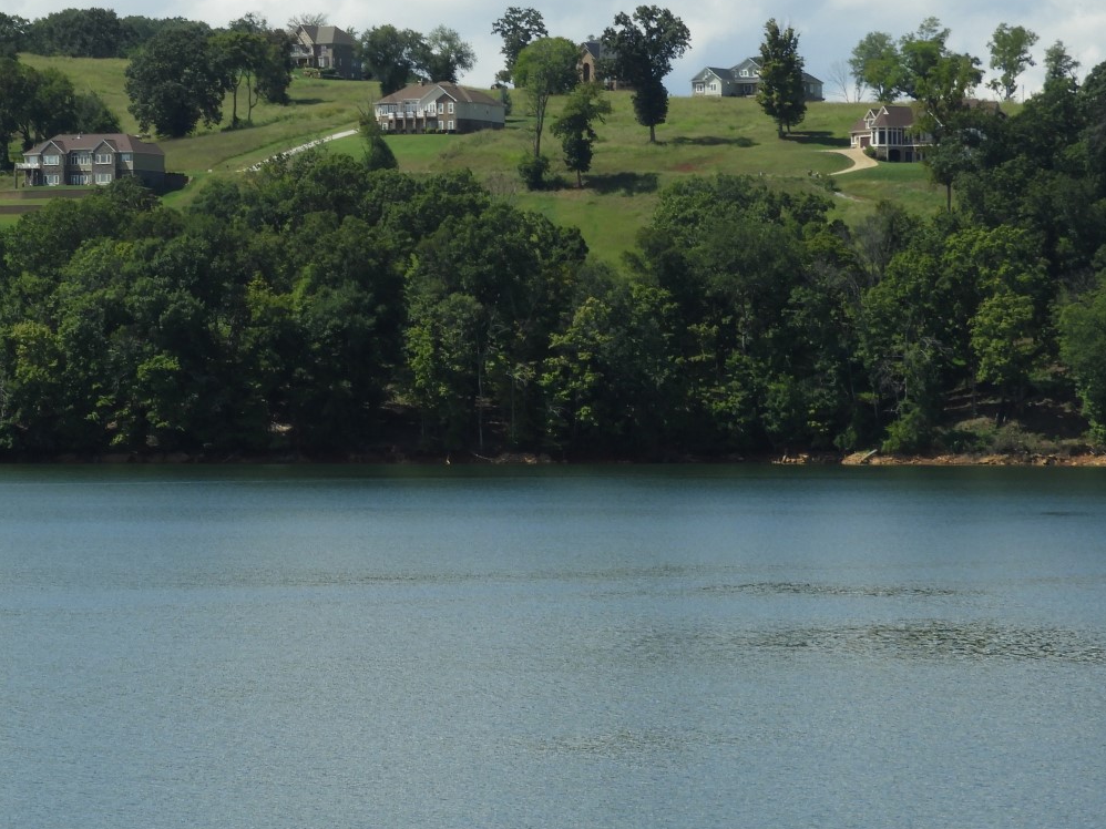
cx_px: 368
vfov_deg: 8.9
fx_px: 5303
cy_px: 316
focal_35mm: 166
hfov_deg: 11.9
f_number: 5
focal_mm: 20.6
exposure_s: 1/800
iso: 100
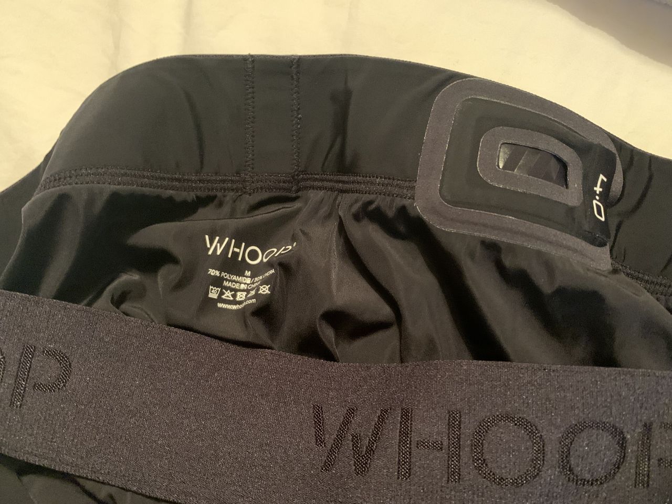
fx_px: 505
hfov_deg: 67.3
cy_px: 252
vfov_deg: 53.1
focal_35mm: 26
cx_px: 336
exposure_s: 1/17
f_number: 1.8
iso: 640
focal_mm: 4.25
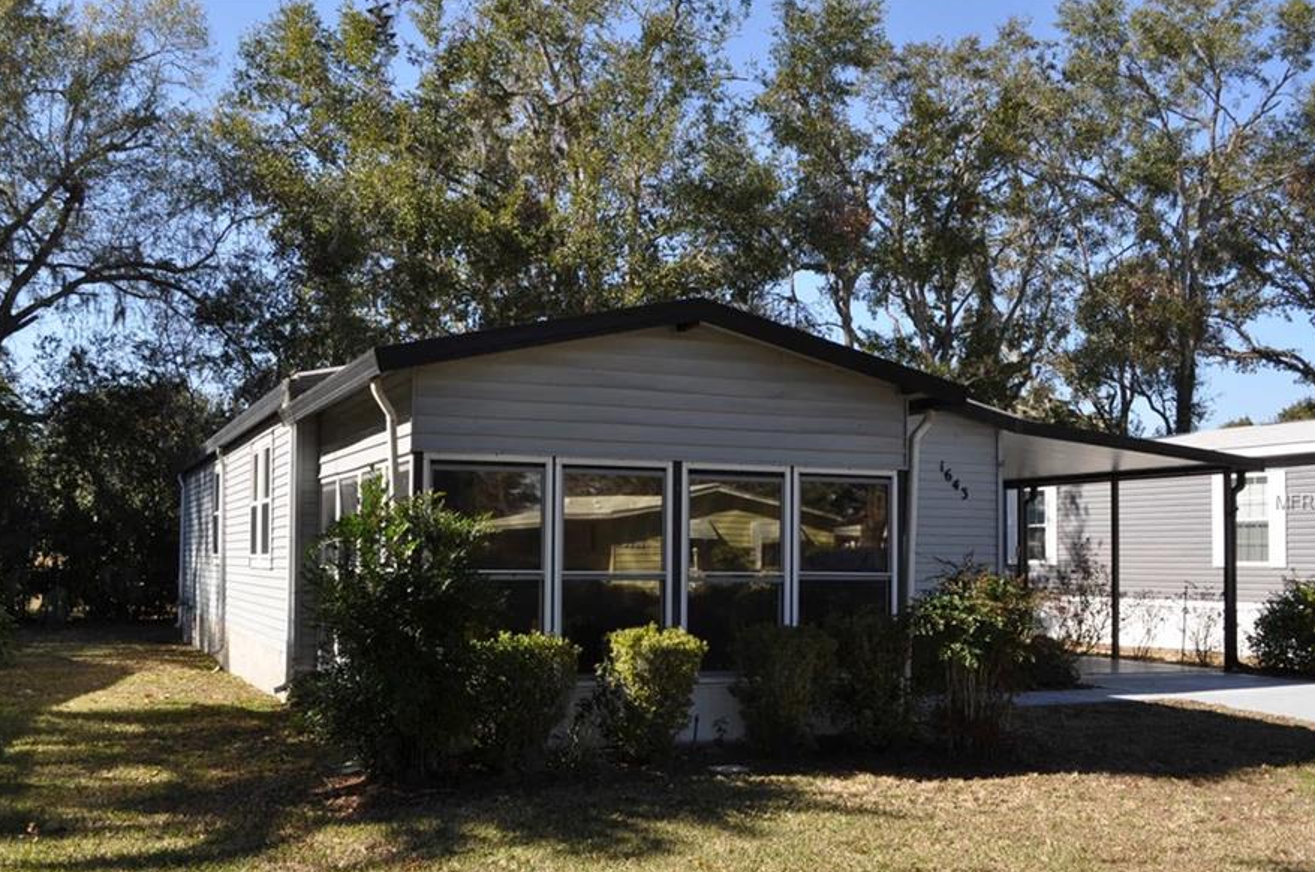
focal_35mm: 35
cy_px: 501
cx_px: 592
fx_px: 1276
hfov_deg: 54.4
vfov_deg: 37.6
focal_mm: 20
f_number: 8
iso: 200
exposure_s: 1/250
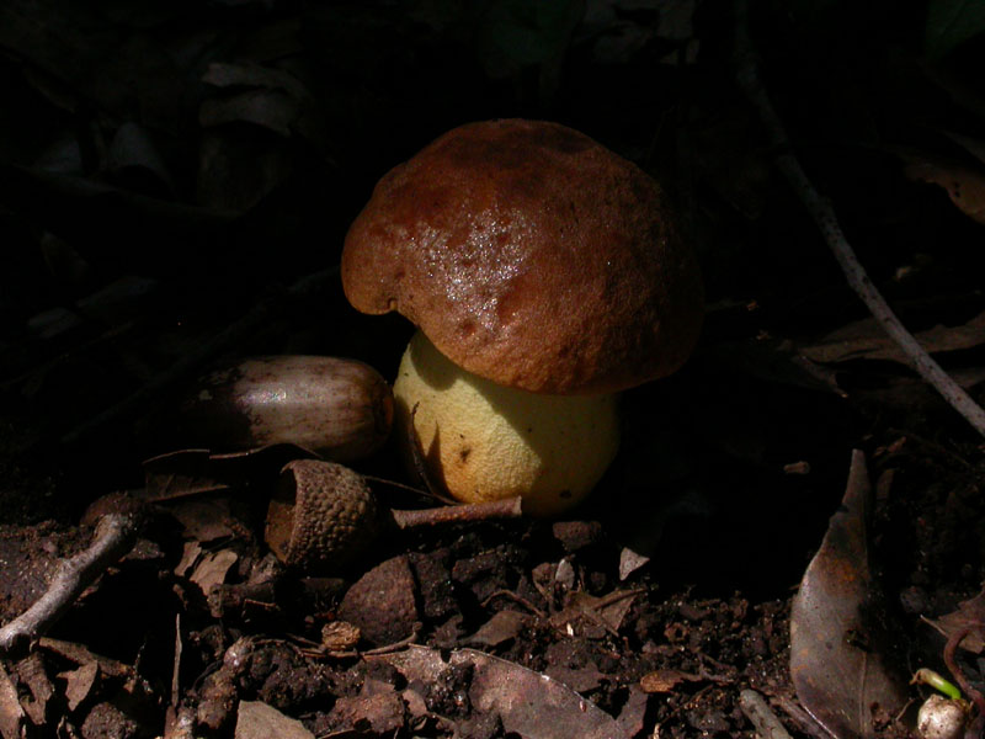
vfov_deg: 9.8
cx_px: 492
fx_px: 4297
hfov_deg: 13.1
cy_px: 370
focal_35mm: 151
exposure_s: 1/125
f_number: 11.4
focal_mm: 31.3
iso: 200
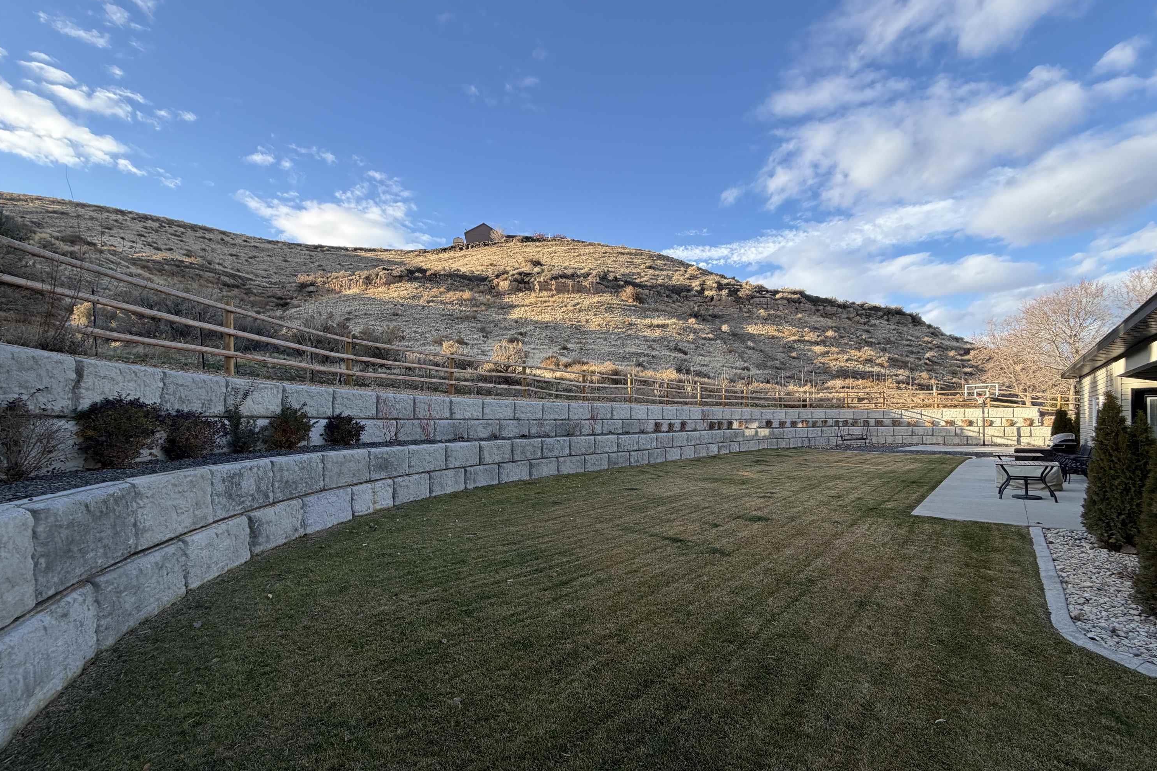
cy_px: 419
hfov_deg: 100.4
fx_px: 482
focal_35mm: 15
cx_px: 594
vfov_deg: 77.2
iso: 40
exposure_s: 1/502
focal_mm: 2.22
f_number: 2.2
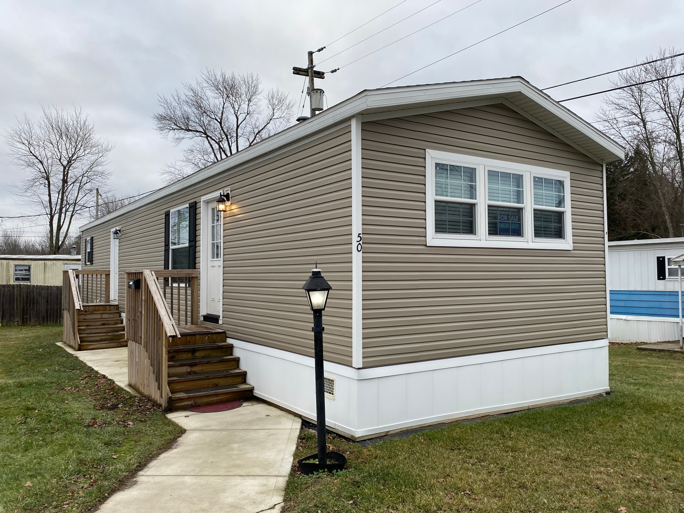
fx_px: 514
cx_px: 342
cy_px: 256
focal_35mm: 26
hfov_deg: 67.3
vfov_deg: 53.1
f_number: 1.8
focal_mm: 4.25
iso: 32
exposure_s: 1/384
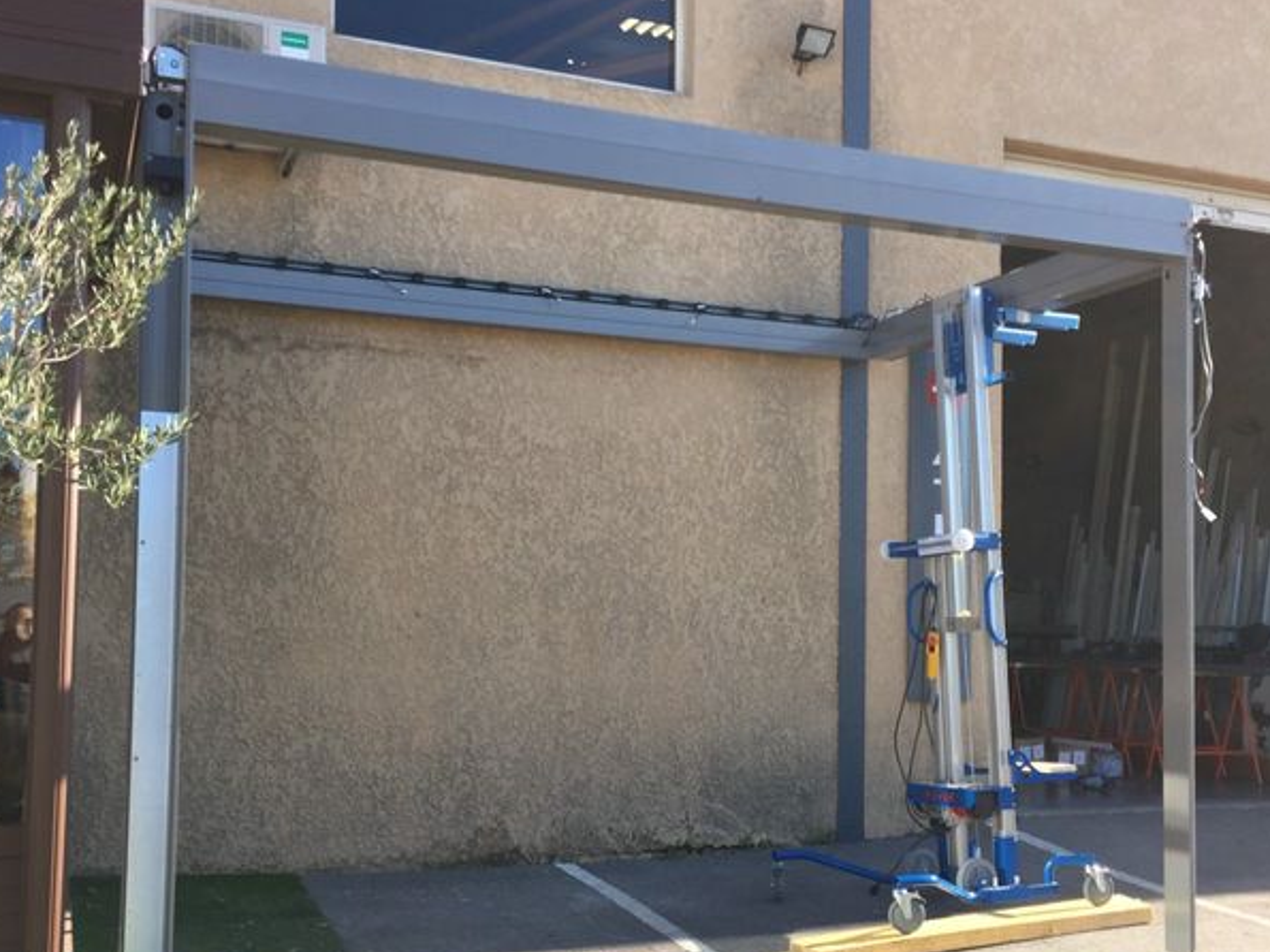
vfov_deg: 36.7
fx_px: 1431
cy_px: 566
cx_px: 634
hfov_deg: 47.9
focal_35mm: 39
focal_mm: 4.15
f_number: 2.2
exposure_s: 1/807
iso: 32
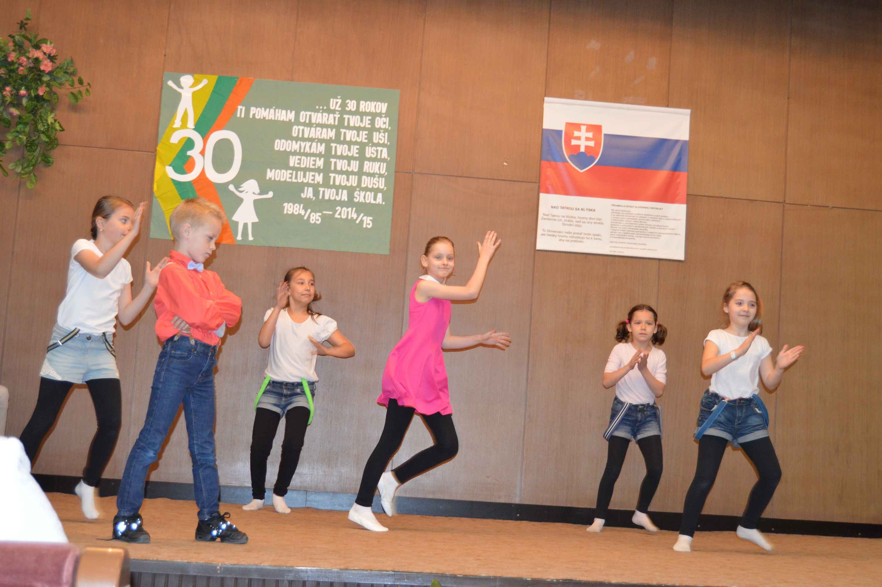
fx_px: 1285
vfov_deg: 25.7
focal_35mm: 52
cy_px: 294
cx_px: 441
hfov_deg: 37.9
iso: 1600
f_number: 4.5
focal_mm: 35
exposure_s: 1/60
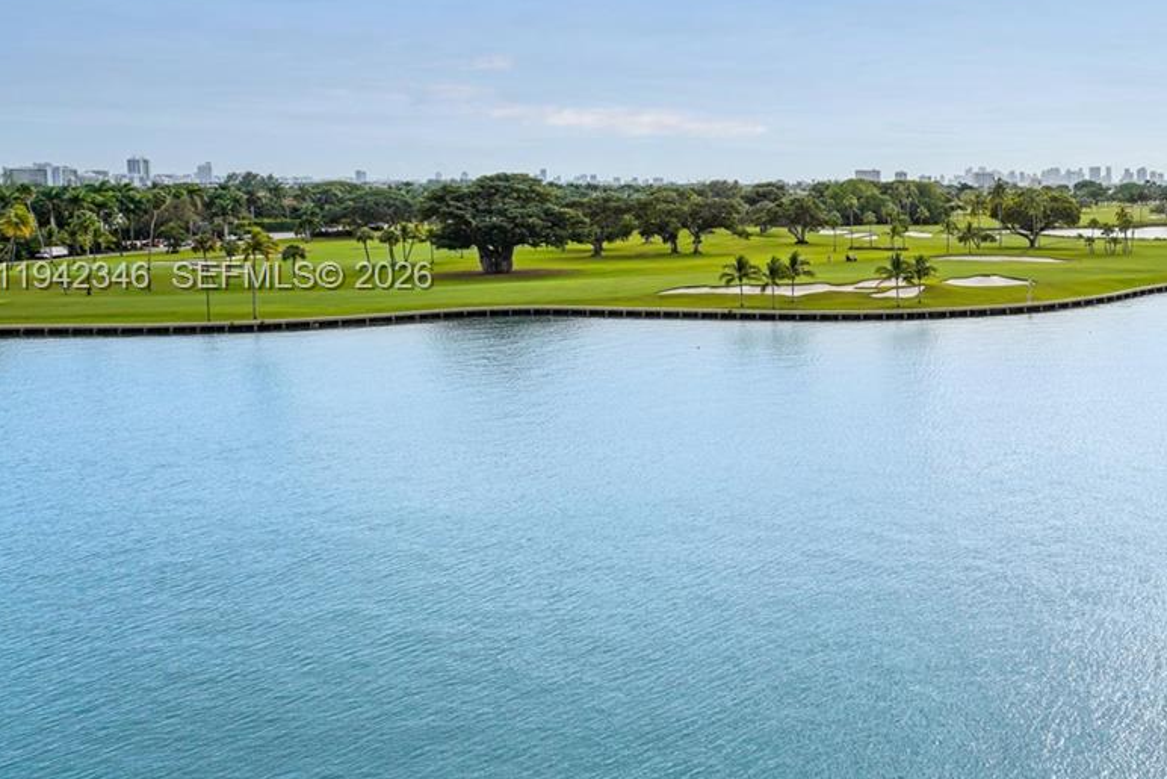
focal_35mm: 29
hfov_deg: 51.0
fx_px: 940
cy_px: 278
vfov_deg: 44.5
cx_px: 1172
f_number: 9
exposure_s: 1/400
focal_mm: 14
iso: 100
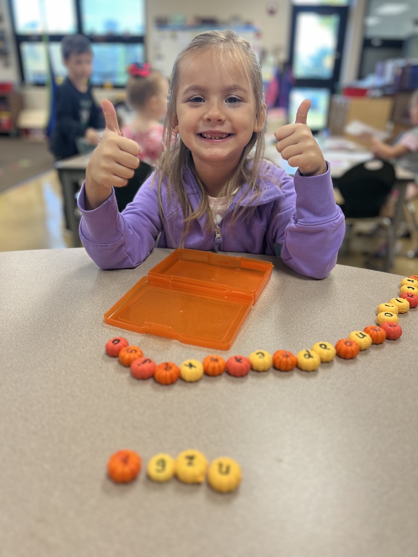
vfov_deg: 67.3
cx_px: 209
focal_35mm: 26
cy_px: 278
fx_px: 419
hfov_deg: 53.1
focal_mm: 5.7
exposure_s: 1/120
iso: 100
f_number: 1.5
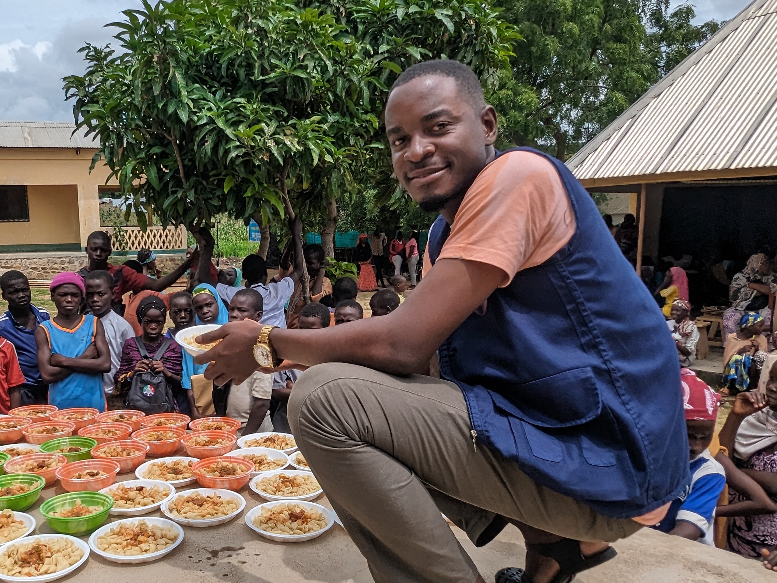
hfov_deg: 56.8
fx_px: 696
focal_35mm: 31
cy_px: 321
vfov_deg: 45.4
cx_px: 248
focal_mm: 2.35
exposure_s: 1/2020
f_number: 2.2
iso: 50
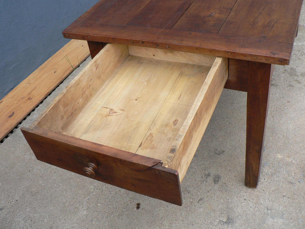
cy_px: 114
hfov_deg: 51.4
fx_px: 317
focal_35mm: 36
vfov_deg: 39.7
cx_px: 152
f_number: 2.8
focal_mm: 6
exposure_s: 1/160
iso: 80
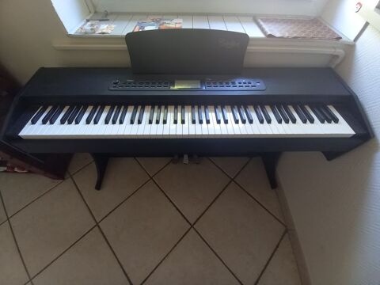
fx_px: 143
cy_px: 142
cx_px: 190
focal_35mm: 13
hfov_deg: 106.2
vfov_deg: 89.9
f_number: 2.2
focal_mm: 1.42
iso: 250
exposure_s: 1/25
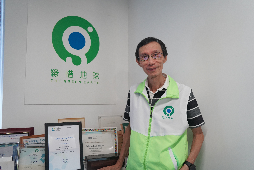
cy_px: 85
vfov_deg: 42.3
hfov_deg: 60.3
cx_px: 127
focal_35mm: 31
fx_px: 219
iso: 3200
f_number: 4
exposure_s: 1/160
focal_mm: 31
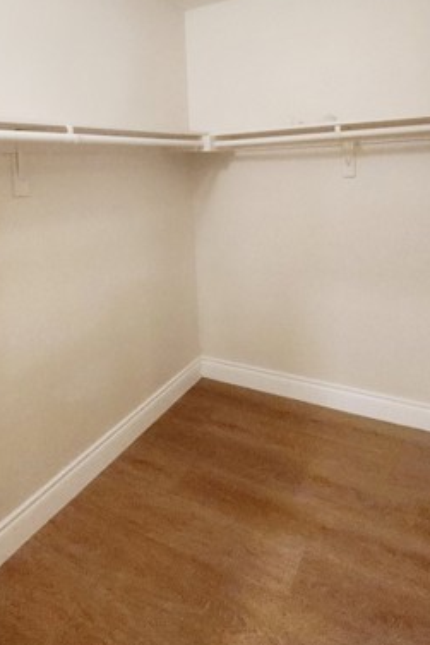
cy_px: 177
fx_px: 412
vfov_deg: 71.8
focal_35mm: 23
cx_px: 183
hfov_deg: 54.9
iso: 320
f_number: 2.2
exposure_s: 1/60
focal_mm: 1.74
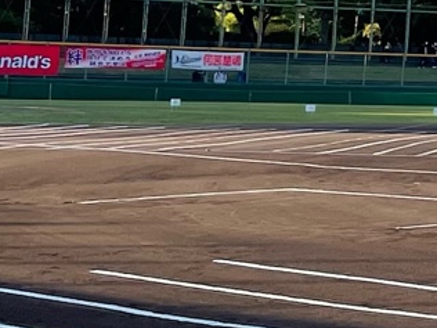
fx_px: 2096
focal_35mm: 166
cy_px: -120
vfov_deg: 8.8
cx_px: 1225
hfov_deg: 9.7
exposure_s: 1/2304
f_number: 1.6
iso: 32
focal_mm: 4.2
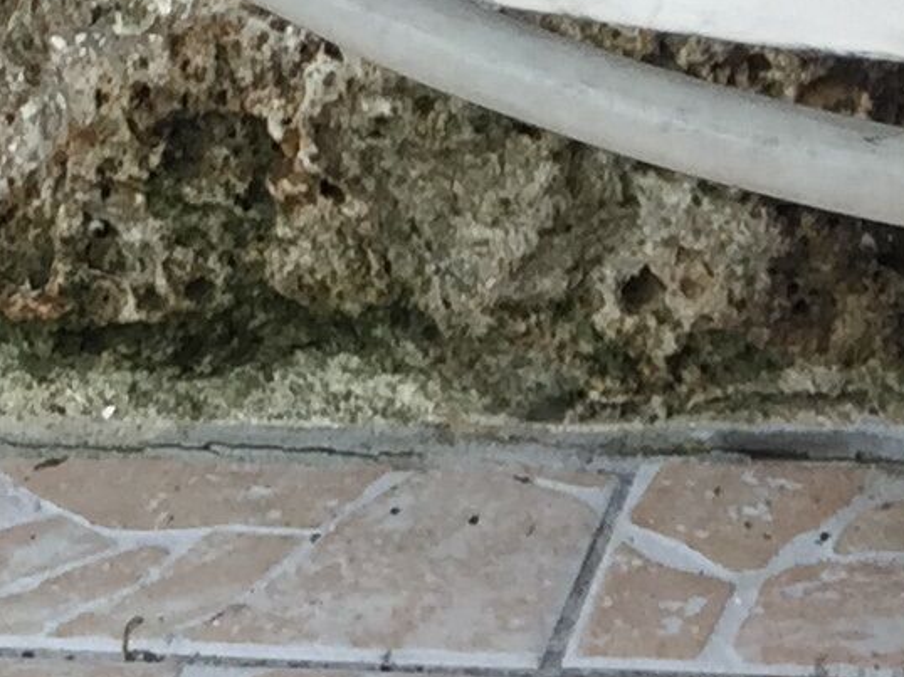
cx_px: 1653
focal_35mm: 176
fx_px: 4594
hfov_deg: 10.5
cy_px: 969
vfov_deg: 8.3
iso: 32
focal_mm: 4.15
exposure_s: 1/129
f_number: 2.2
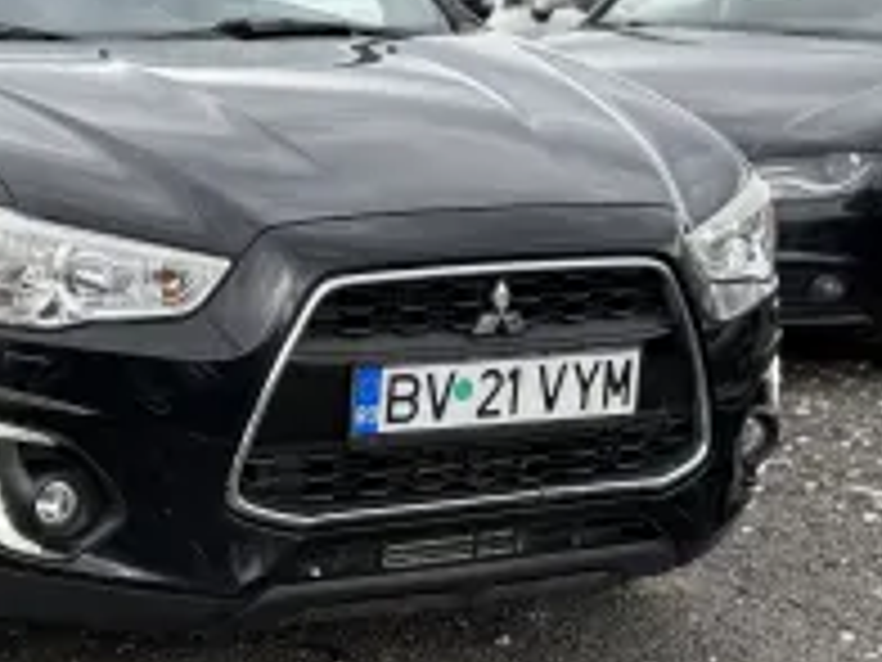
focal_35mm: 88
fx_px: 2242
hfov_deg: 21.9
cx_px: 135
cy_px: 302
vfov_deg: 16.8
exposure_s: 1/855
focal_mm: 6.76
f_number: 1.78
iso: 64
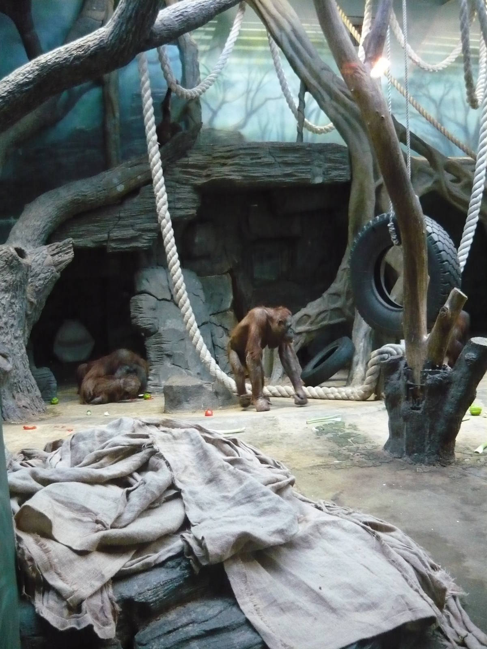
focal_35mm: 33
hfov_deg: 42.9
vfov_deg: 55.4
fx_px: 619
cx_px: 244
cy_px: 324
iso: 800
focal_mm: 5.5
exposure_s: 1/20
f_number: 2.8
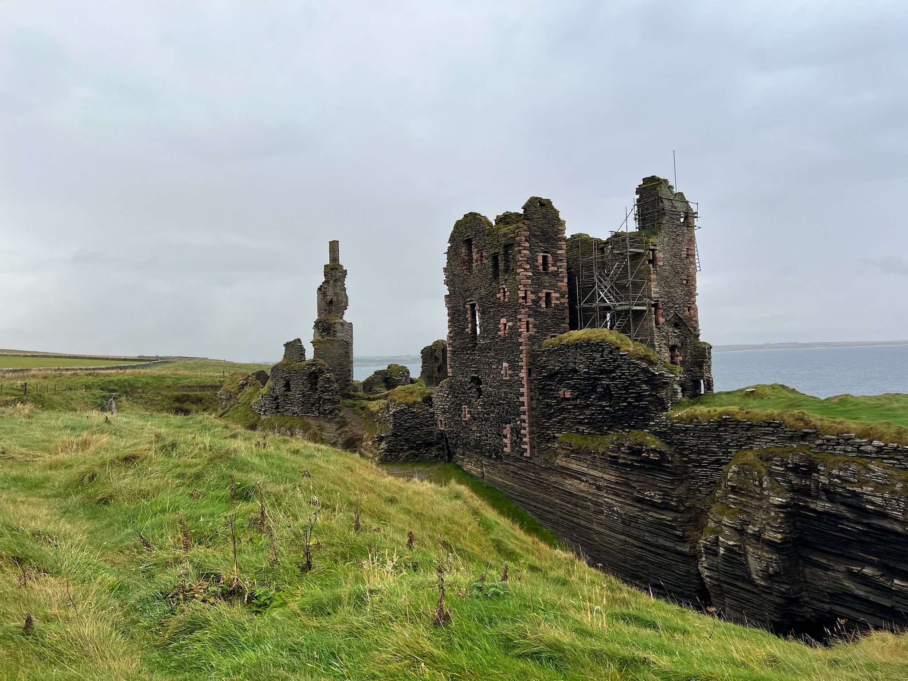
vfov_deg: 53.1
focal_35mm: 26
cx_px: 454
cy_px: 340
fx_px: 682
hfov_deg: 67.3
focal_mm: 5.7
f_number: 1.5
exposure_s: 1/604
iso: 50
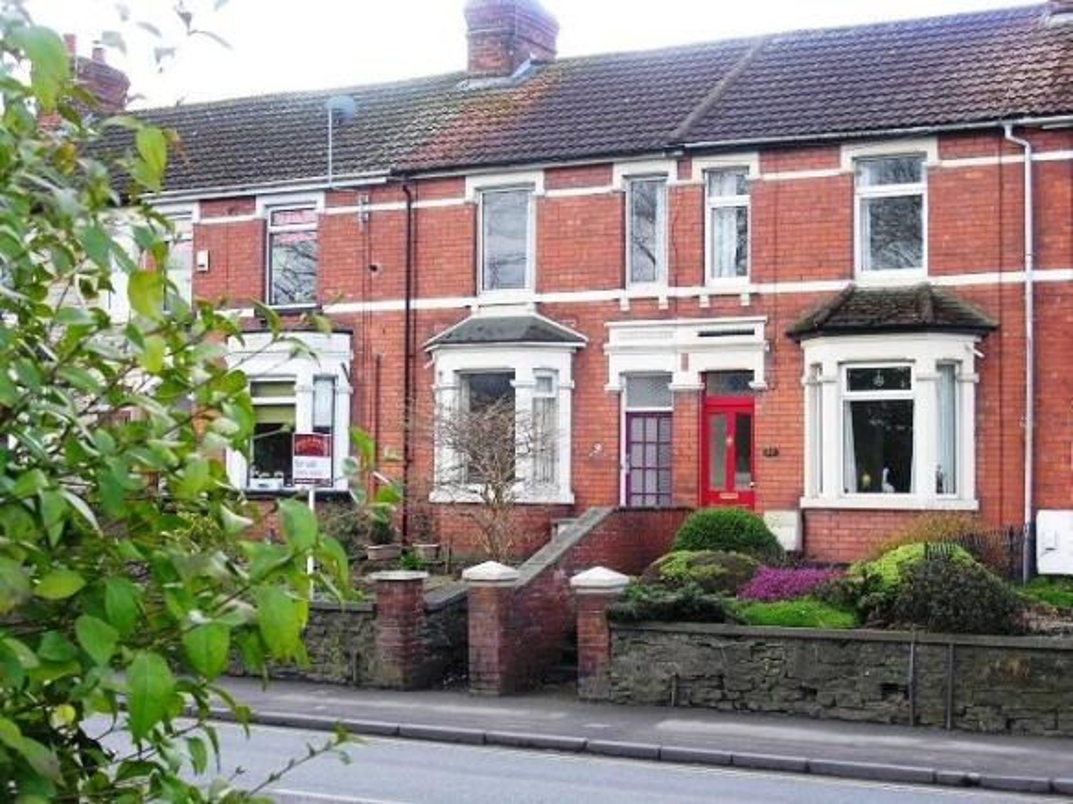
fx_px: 1859
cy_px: 402
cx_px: 536
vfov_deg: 24.4
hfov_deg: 32.2
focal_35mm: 60
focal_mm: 15.2
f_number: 4.4
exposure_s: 1/53.5
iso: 50
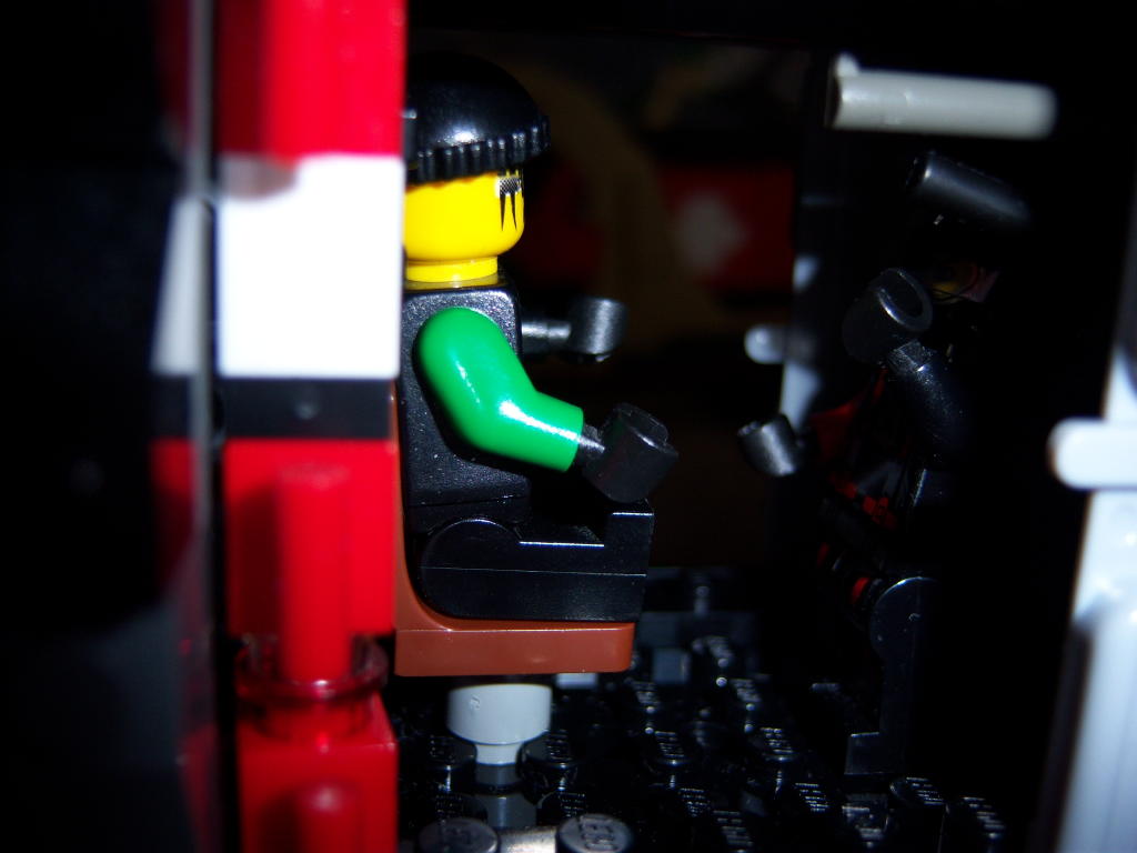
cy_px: 426
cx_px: 568
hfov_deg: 51.4
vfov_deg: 39.7
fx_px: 1182
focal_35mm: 36
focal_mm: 7.5
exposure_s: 1/60
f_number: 2.8
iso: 80
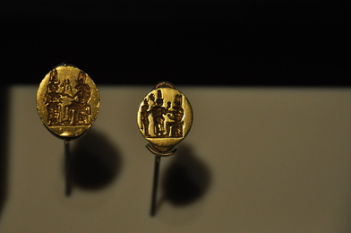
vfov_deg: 4.1
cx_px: 158
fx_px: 3280
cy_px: 121
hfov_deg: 6.1
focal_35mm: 337
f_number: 5.6
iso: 1000
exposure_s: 1/2000
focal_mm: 200
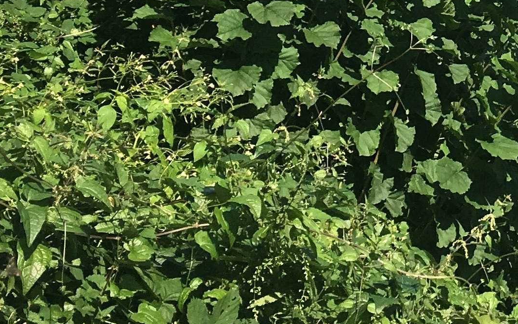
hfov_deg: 16.4
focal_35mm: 116
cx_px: 782
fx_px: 1638
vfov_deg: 10.4
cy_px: -321
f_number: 2.2
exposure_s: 1/1326
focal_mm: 4.15
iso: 25
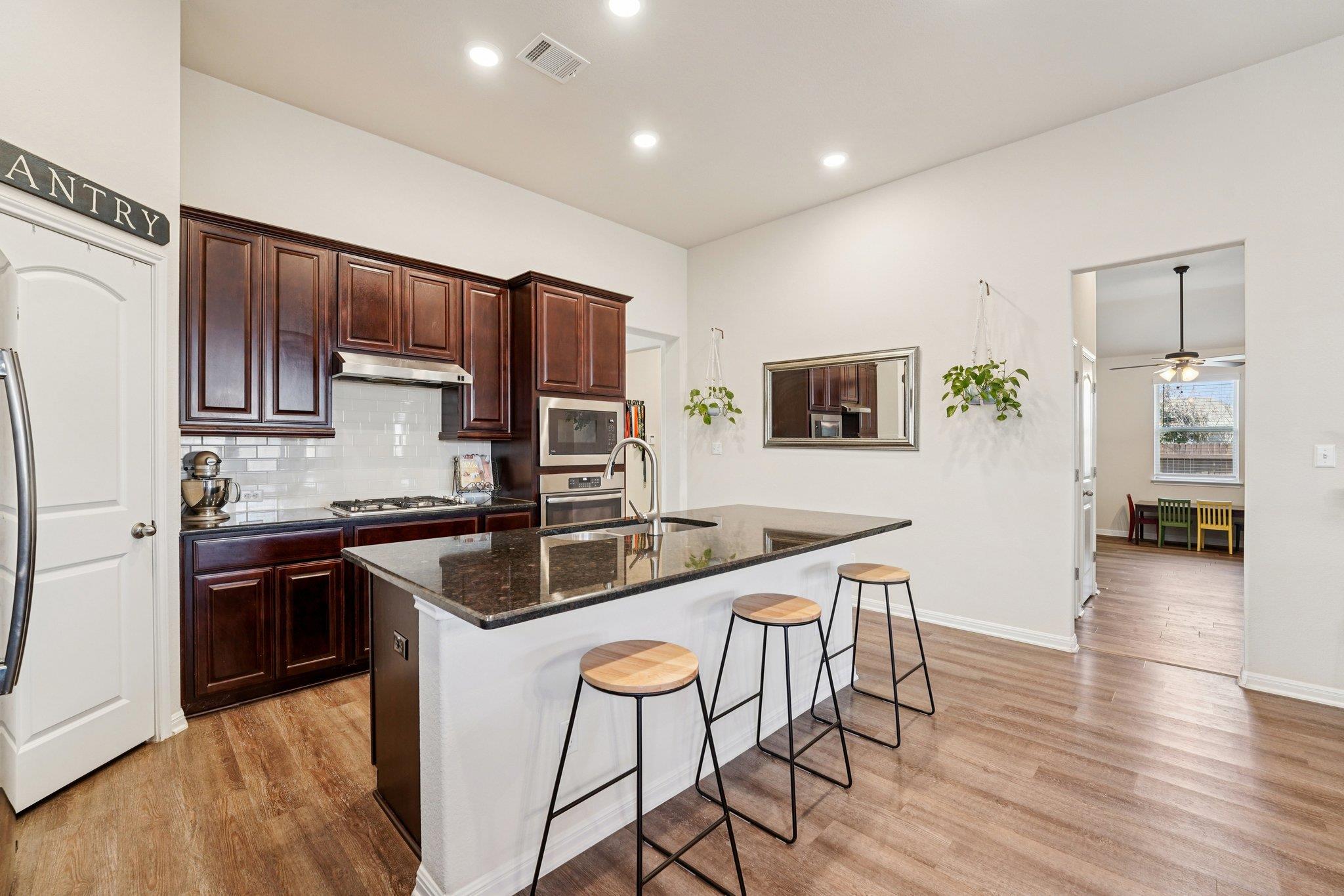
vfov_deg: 81.2
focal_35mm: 14
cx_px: 672
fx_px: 523
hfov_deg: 104.3
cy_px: 448
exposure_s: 1/25
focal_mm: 14
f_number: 8
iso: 800
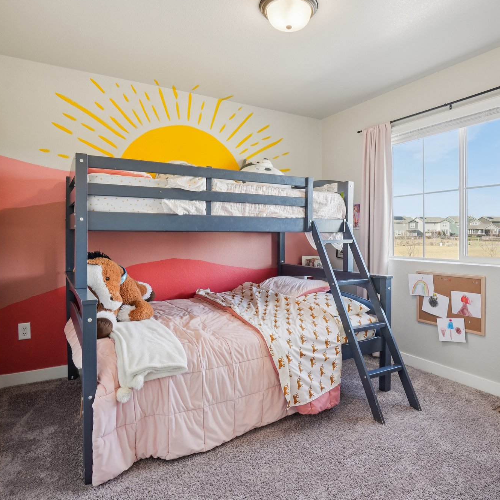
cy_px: 246
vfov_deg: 70.5
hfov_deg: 70.2
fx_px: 354
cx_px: 279
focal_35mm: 22
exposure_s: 1/25
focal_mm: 11
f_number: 8
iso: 400
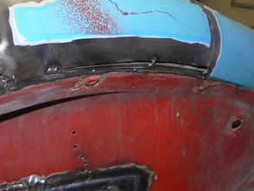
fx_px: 573
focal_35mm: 78
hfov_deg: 25.0
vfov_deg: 18.7
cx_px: 132
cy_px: 33
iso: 100
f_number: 2.8
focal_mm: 6
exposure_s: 1/25
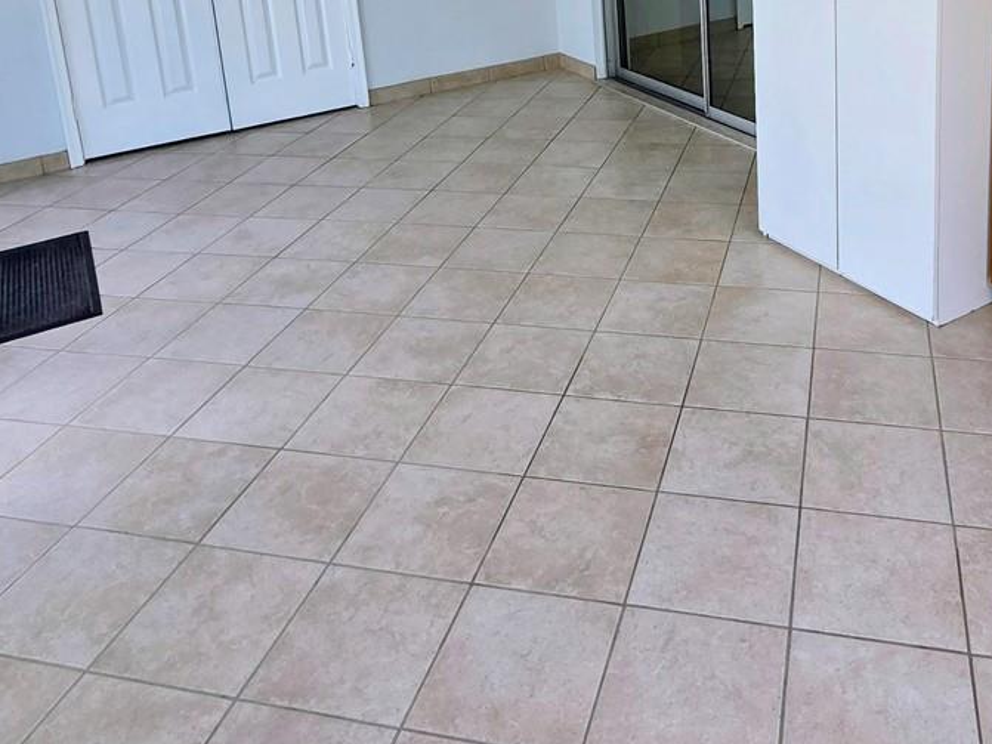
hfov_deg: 57.6
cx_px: 627
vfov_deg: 40.8
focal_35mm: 31
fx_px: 888
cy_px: 34
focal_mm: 2.2
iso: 125
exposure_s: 1/719
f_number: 2.2
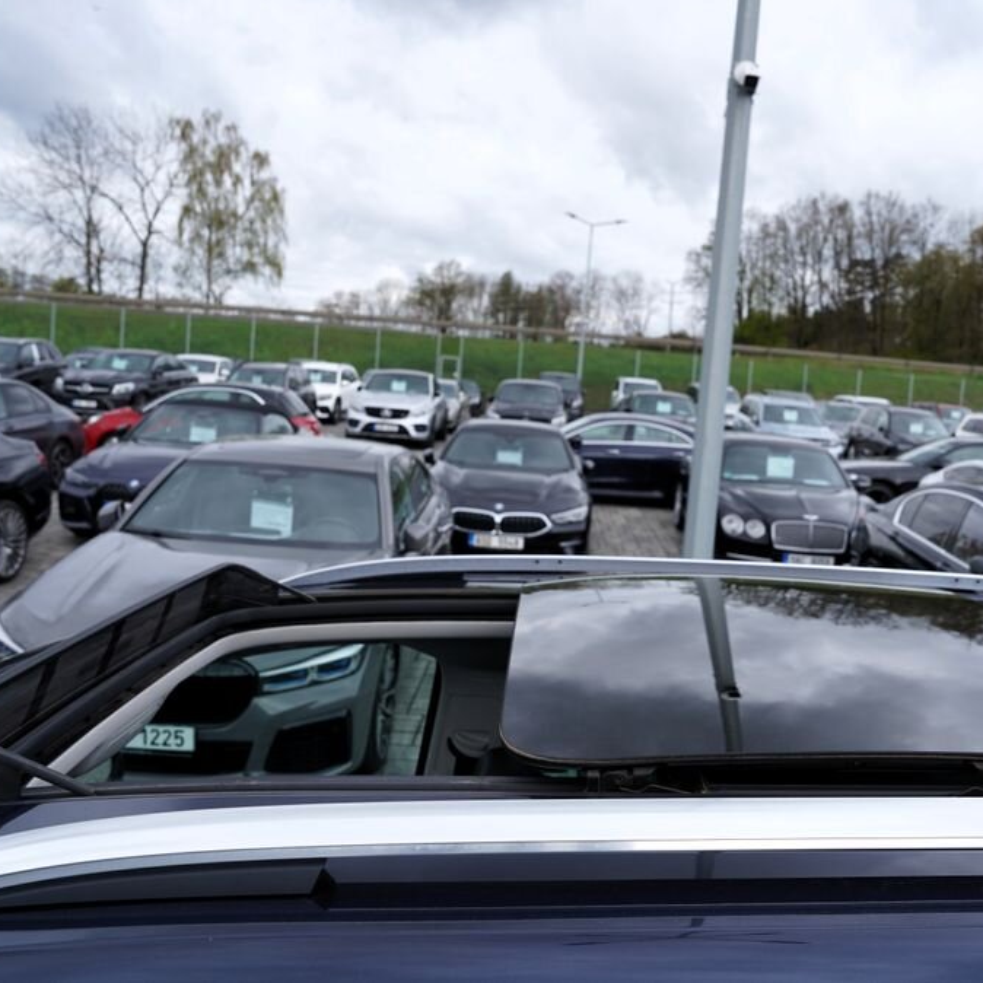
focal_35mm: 31
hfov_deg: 52.0
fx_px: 996
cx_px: 610
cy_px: 486
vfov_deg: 52.5
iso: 100
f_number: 6.3
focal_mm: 24
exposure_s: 1/160
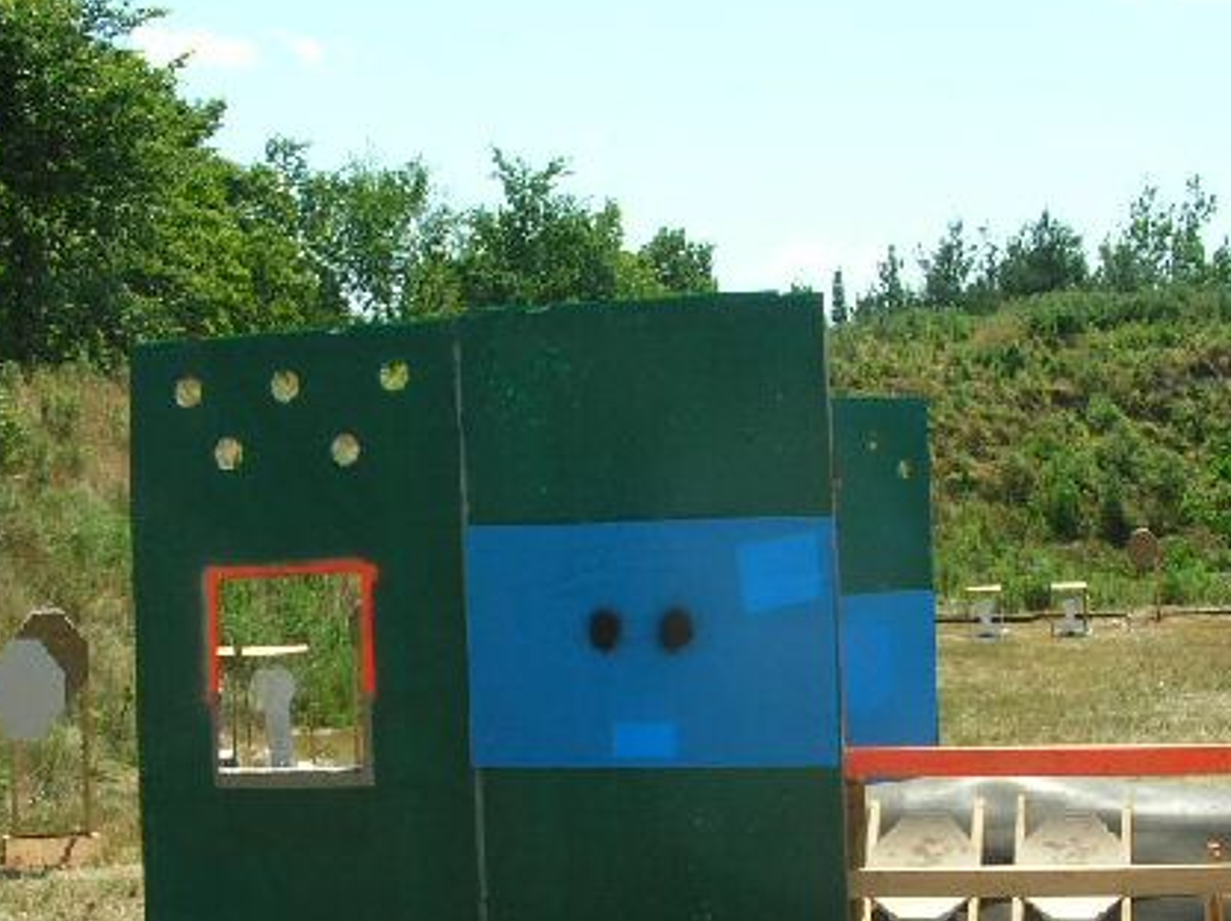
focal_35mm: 63
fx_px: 2238
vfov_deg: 23.0
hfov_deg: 30.7
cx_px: 685
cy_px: 717
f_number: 5.6
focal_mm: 5.8
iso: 50
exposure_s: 1/223
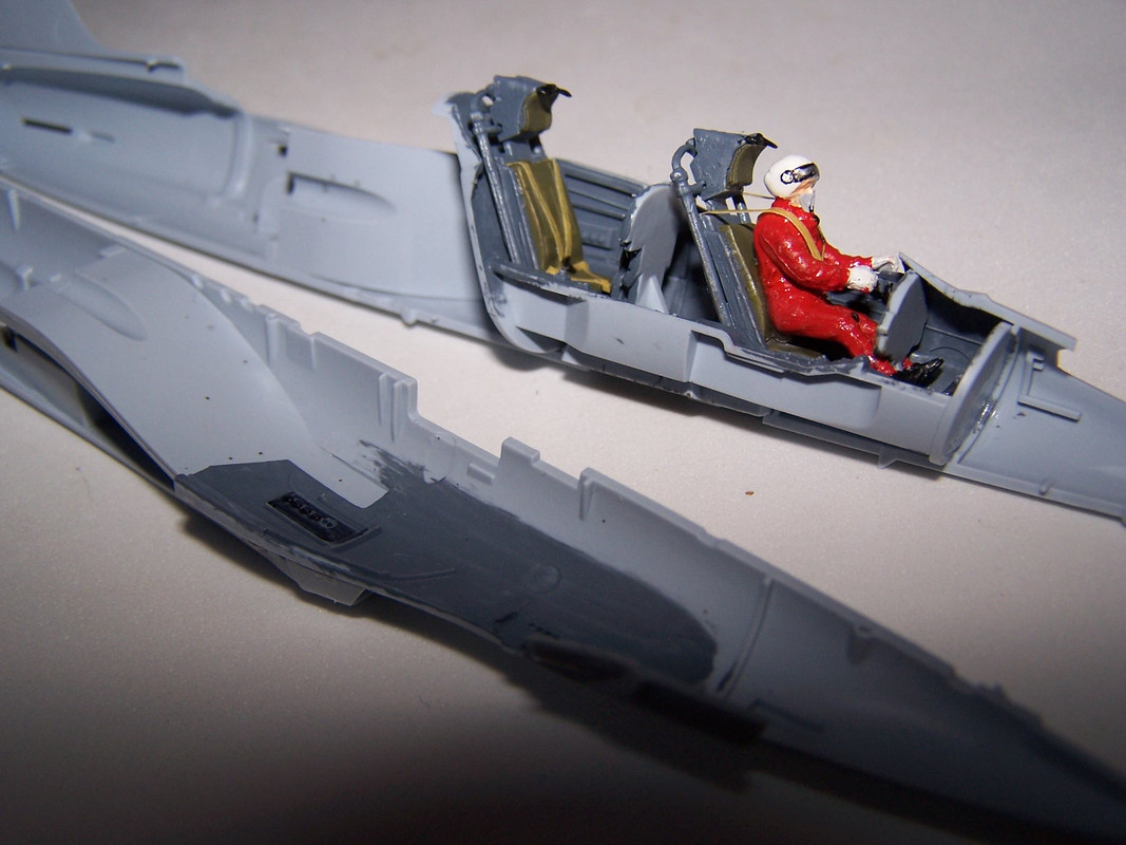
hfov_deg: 49.0
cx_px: 563
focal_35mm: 38
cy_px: 422
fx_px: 1236
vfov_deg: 37.7
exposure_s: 1/60
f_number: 2.8
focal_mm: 6.3
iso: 80
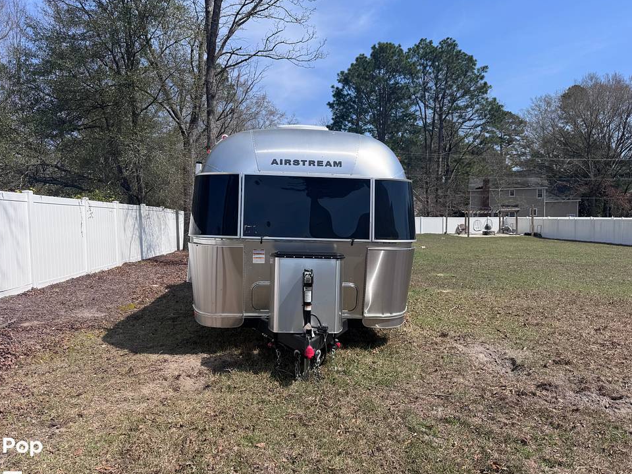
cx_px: 319
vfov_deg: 54.9
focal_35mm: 25
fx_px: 456
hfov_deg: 69.4
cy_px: 242
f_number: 1.78
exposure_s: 1/4608
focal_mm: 6.76
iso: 80
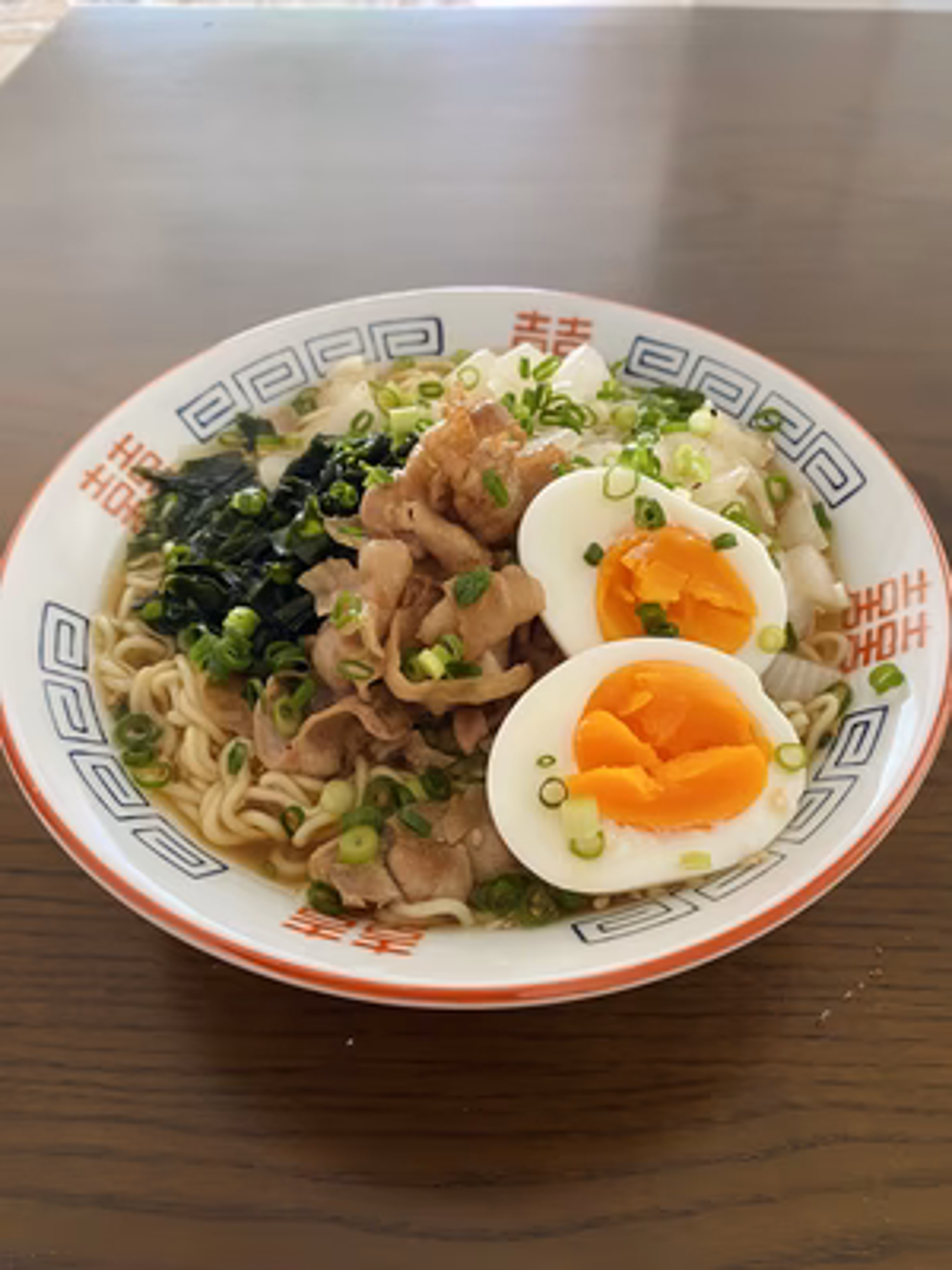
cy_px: 635
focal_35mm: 26
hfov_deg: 53.1
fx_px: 953
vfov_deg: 67.3
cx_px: 476
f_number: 1.8
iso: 200
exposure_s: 1/60
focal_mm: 4.25
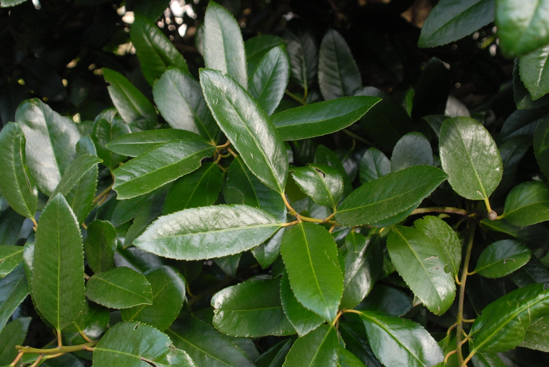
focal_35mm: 42
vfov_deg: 32.0
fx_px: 641
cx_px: 274
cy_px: 184
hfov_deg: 46.4
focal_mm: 28
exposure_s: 1/80
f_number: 4.5
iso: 400
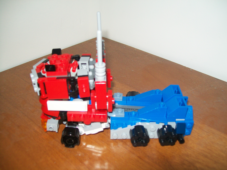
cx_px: 114
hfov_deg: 51.4
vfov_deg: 39.7
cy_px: 85
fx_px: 236
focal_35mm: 36
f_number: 2.7
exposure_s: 1/60
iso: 64
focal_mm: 6
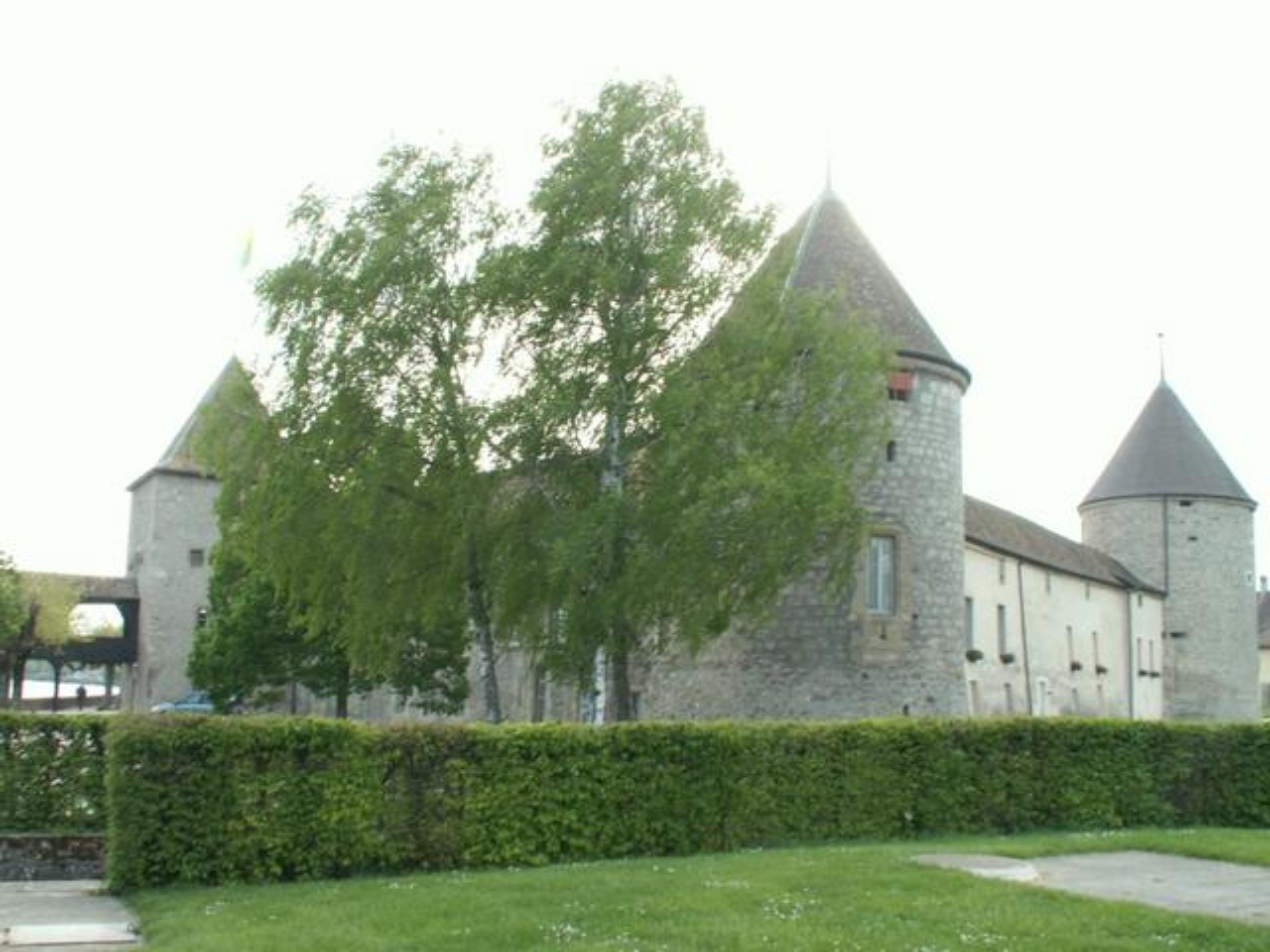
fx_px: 1284
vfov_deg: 40.7
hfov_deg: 52.6
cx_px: 635
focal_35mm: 35
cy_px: 476
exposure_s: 1/25
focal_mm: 5.86
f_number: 7.1
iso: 50
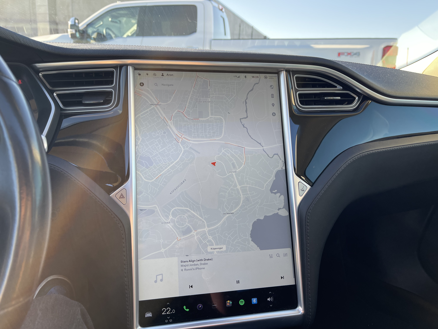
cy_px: 164
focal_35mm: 25
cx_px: 219
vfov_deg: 54.9
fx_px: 316
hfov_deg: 69.4
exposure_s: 1/257
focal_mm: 5.1
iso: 32
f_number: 1.6
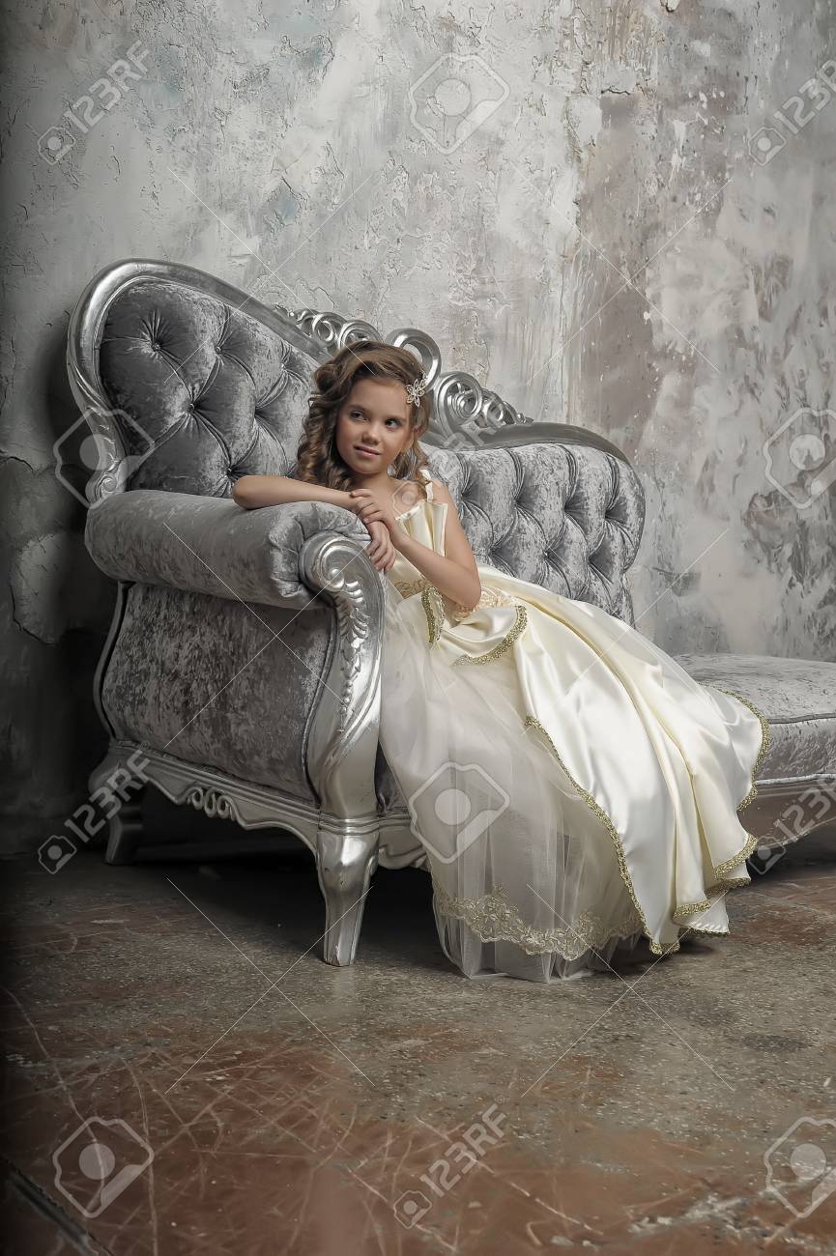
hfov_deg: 29.8
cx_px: 418
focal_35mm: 45
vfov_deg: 43.6
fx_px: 1569
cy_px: 628
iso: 200
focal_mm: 45
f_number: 6.3
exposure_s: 1/160
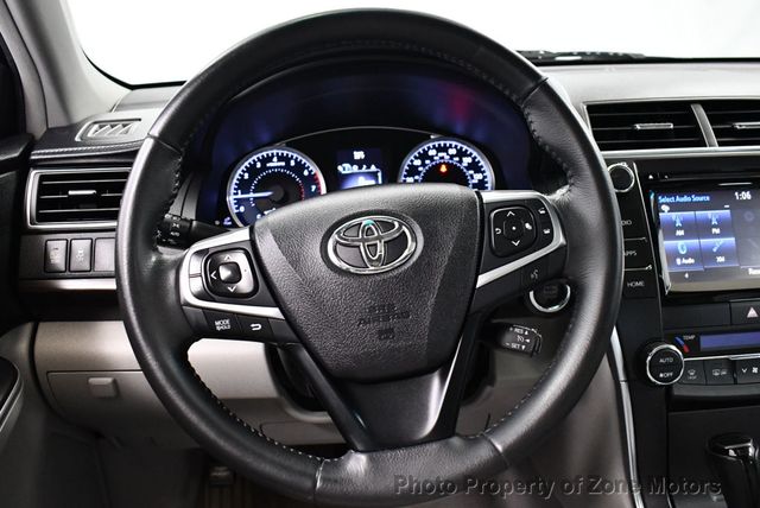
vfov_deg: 36.9
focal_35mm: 36
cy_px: 254
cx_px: 380
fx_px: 761
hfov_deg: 53.1
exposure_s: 1/80
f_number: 3.5
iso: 3200
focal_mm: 18
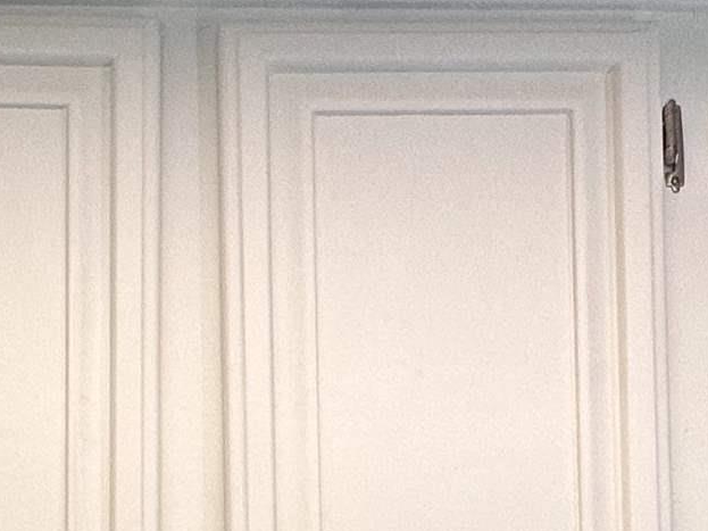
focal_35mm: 69
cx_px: 78
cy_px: 1065
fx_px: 1411
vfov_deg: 16.3
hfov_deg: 27.2
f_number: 2.2
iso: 80
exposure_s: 1/120
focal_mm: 2.22
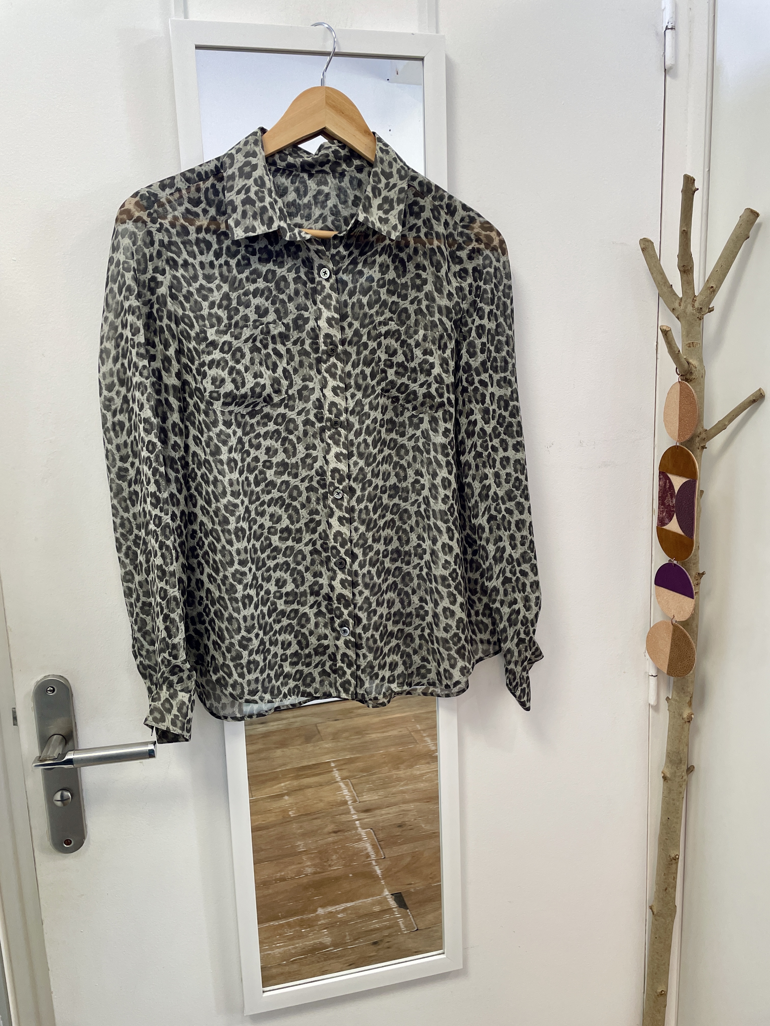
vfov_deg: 67.3
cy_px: 513
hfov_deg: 53.1
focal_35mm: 26
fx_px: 771
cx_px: 385
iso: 125
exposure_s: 1/100
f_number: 1.6
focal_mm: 4.2
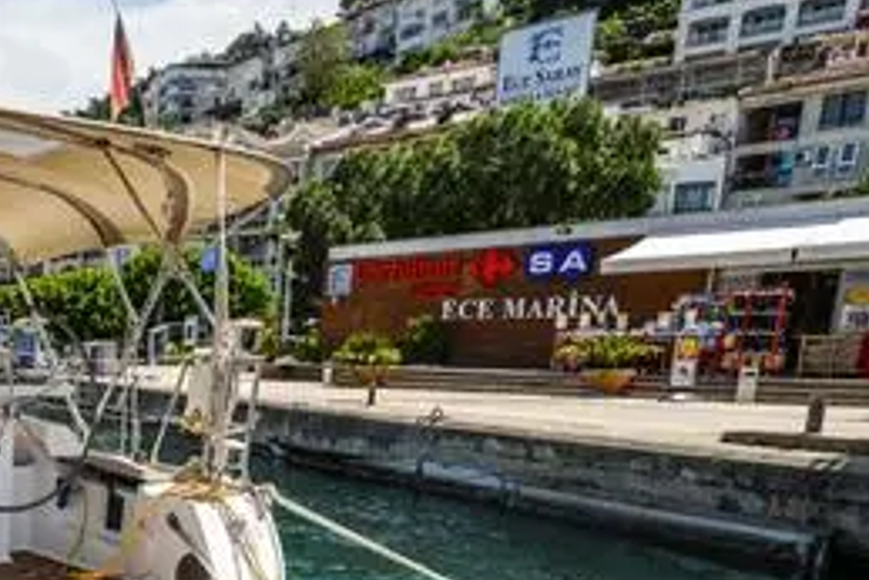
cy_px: 597
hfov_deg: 37.4
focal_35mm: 44
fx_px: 1063
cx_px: -82
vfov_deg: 28.4
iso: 500
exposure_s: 1/640
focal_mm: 19
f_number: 13
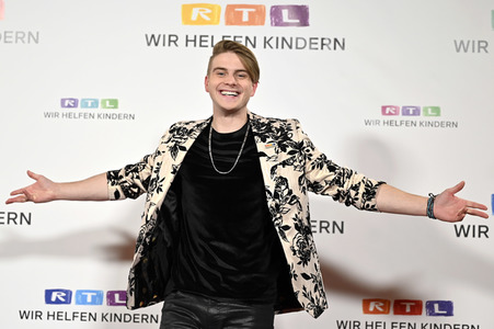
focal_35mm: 70
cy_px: 164
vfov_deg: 19.4
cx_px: 247
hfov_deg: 28.9
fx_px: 960
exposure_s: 1/320
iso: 1000
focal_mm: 70
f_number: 2.8
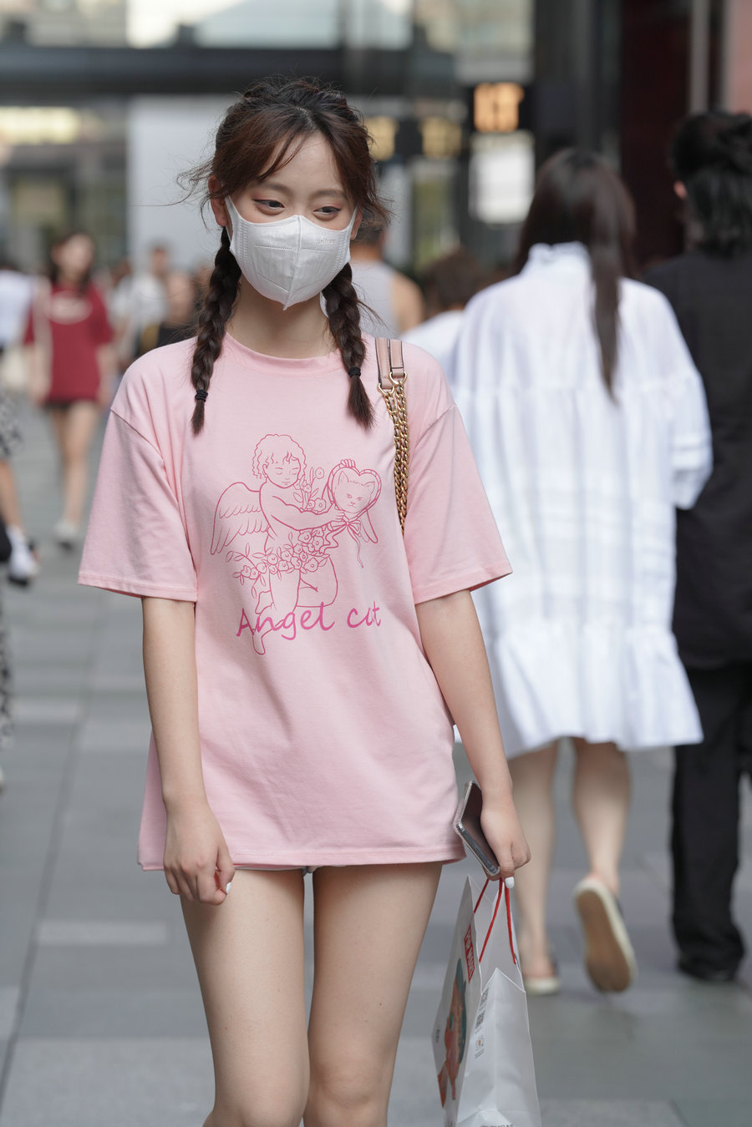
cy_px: 564
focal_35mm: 135
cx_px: 376
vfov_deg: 15.2
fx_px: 4230
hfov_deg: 10.2
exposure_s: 1/1000
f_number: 5
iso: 500
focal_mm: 135
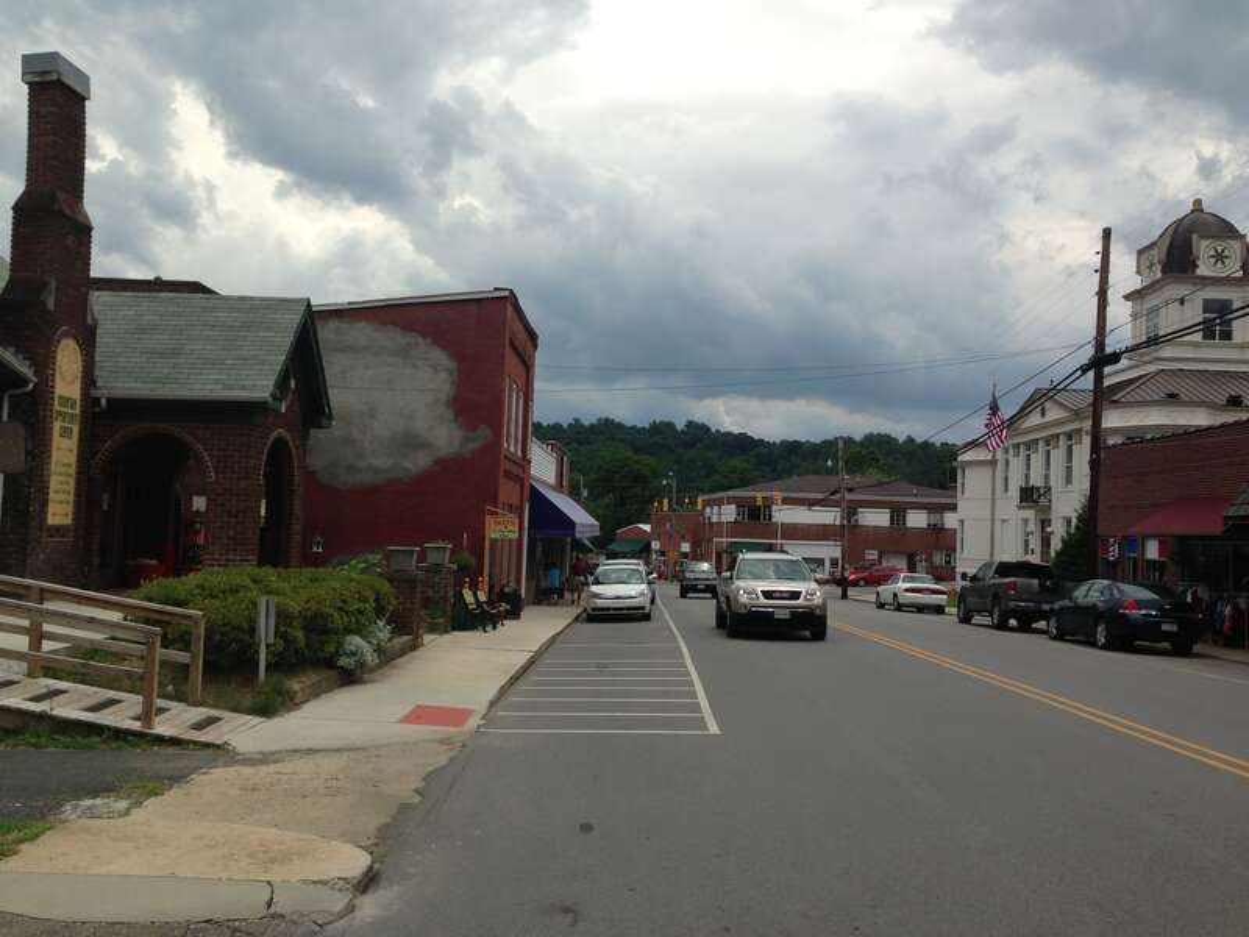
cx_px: 624
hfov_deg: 55.4
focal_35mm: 33
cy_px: 468
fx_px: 1191
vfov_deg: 42.9
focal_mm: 4.13
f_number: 2.4
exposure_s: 1/2088
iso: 50
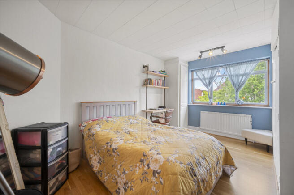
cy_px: 98
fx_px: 114
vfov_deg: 81.1
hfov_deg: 104.3
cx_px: 147
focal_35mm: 14
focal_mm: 14
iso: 200
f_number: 16
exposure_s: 1/1.25
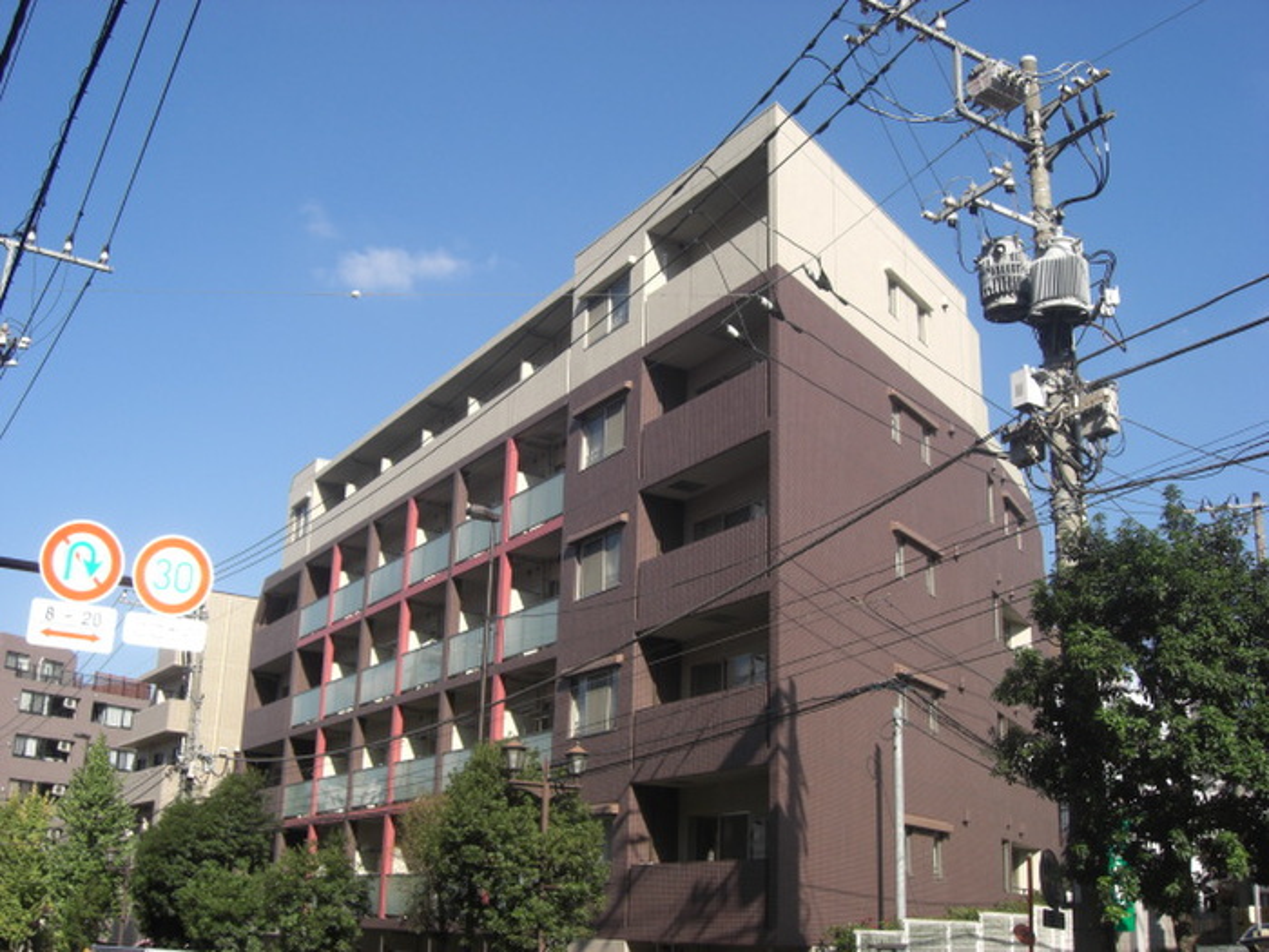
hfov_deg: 49.0
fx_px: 1393
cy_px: 476
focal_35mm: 38
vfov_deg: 37.7
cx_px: 634
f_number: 4
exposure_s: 1/500
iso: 80
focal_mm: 7.9
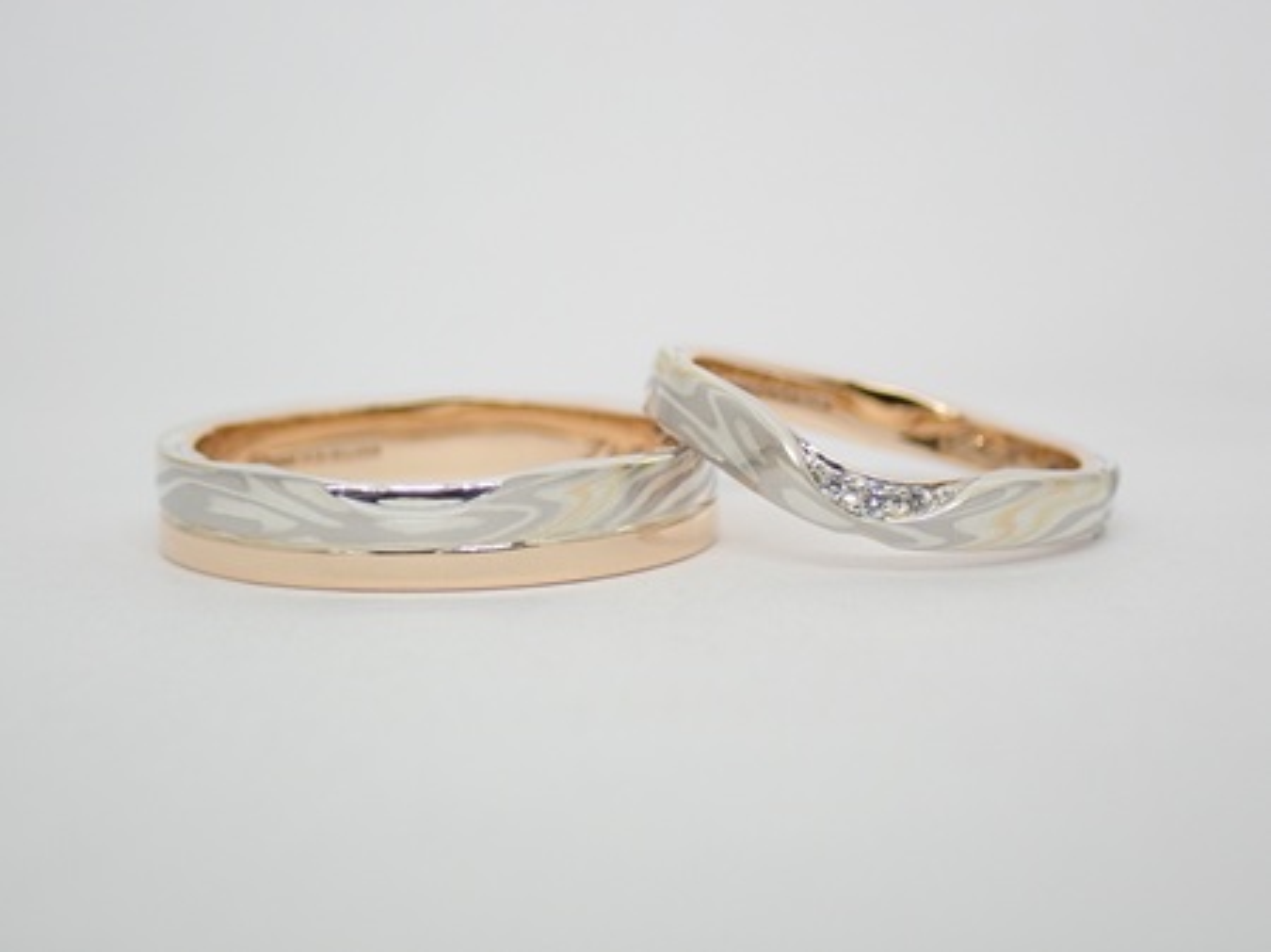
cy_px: 476
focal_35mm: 77
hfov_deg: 25.3
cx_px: 636
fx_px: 2826
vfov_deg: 19.1
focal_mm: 13.65
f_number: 4.1
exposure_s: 1/160
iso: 200
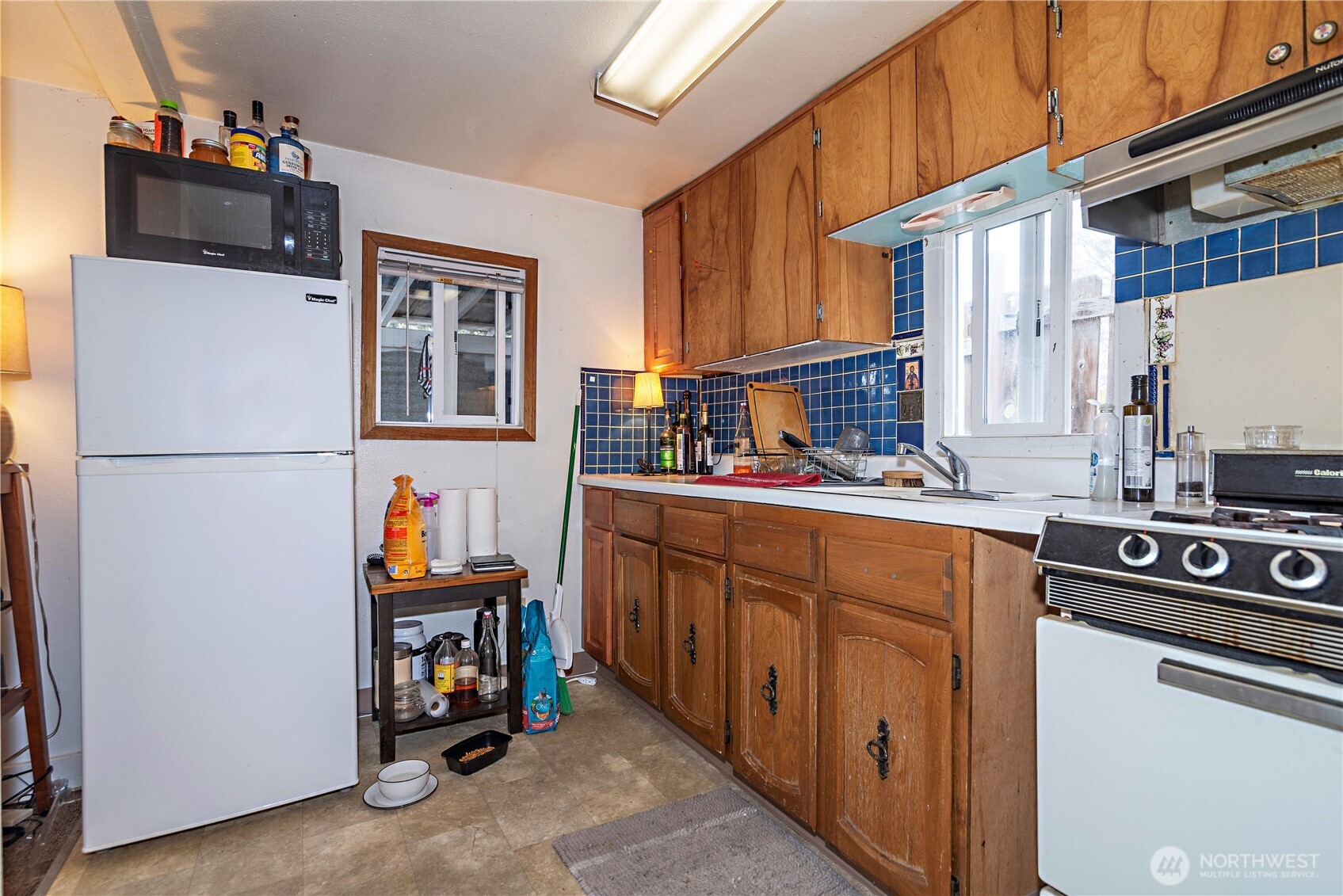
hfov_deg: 90.0
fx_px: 672
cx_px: 672
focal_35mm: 18
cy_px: 448
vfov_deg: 67.4
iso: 200
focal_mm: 18
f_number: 4.5
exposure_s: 1/30
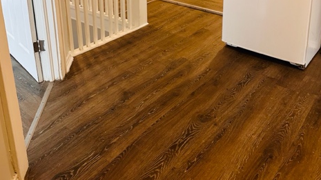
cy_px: -19
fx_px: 306
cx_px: 157
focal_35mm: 36
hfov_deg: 55.3
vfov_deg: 29.5
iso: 500
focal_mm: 6.86
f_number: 1.78
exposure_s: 1/60
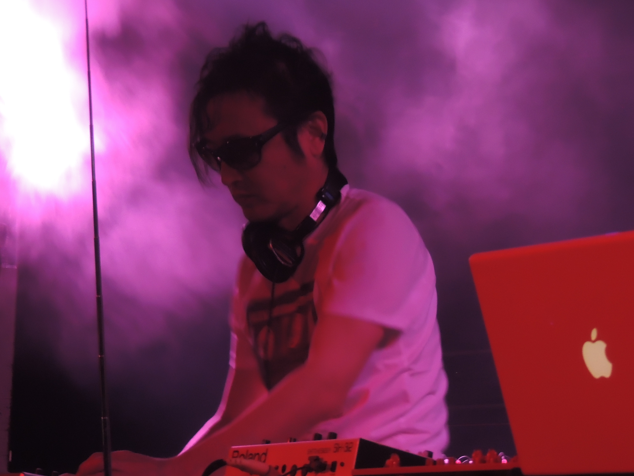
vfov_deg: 11.1
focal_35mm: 133
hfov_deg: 14.8
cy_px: 234
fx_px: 2436
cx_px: 308
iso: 800
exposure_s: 1/15
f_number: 4.2
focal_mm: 21.4
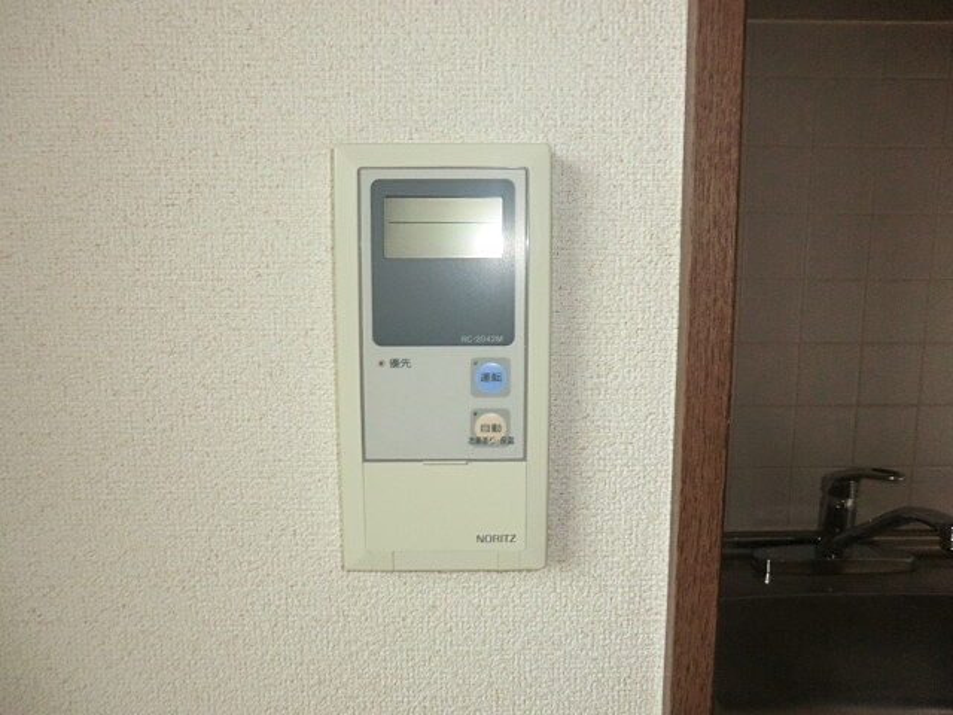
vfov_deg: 56.8
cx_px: 476
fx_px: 661
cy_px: 358
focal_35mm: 24
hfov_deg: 71.6
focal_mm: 4.3
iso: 200
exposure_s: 1/60
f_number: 3.2
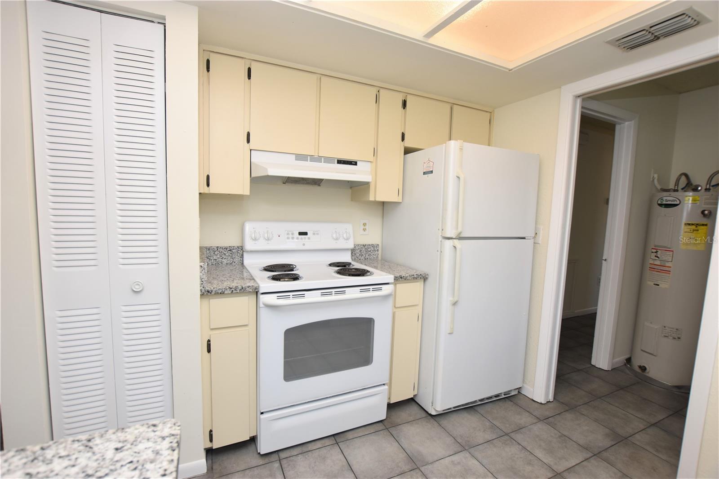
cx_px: 360
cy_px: 240
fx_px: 300
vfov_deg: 77.3
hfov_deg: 100.4
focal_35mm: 15
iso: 200
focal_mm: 10
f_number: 5.6
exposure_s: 1/125
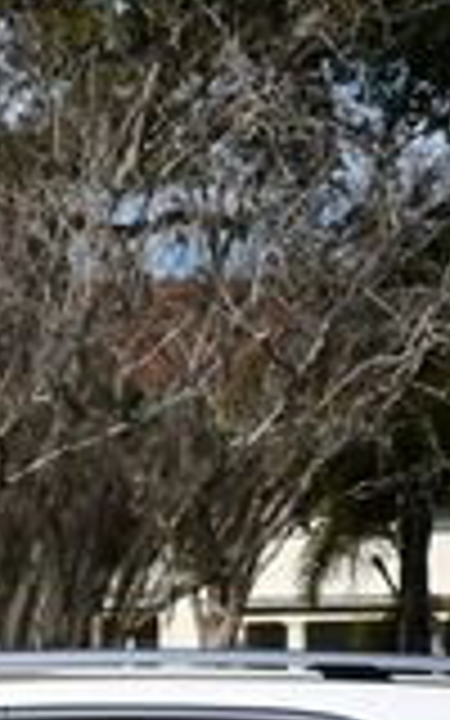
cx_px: -144
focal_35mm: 179
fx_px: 3512
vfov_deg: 11.4
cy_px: 900
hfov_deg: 7.3
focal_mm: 22
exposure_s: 1/400
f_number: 10
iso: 100
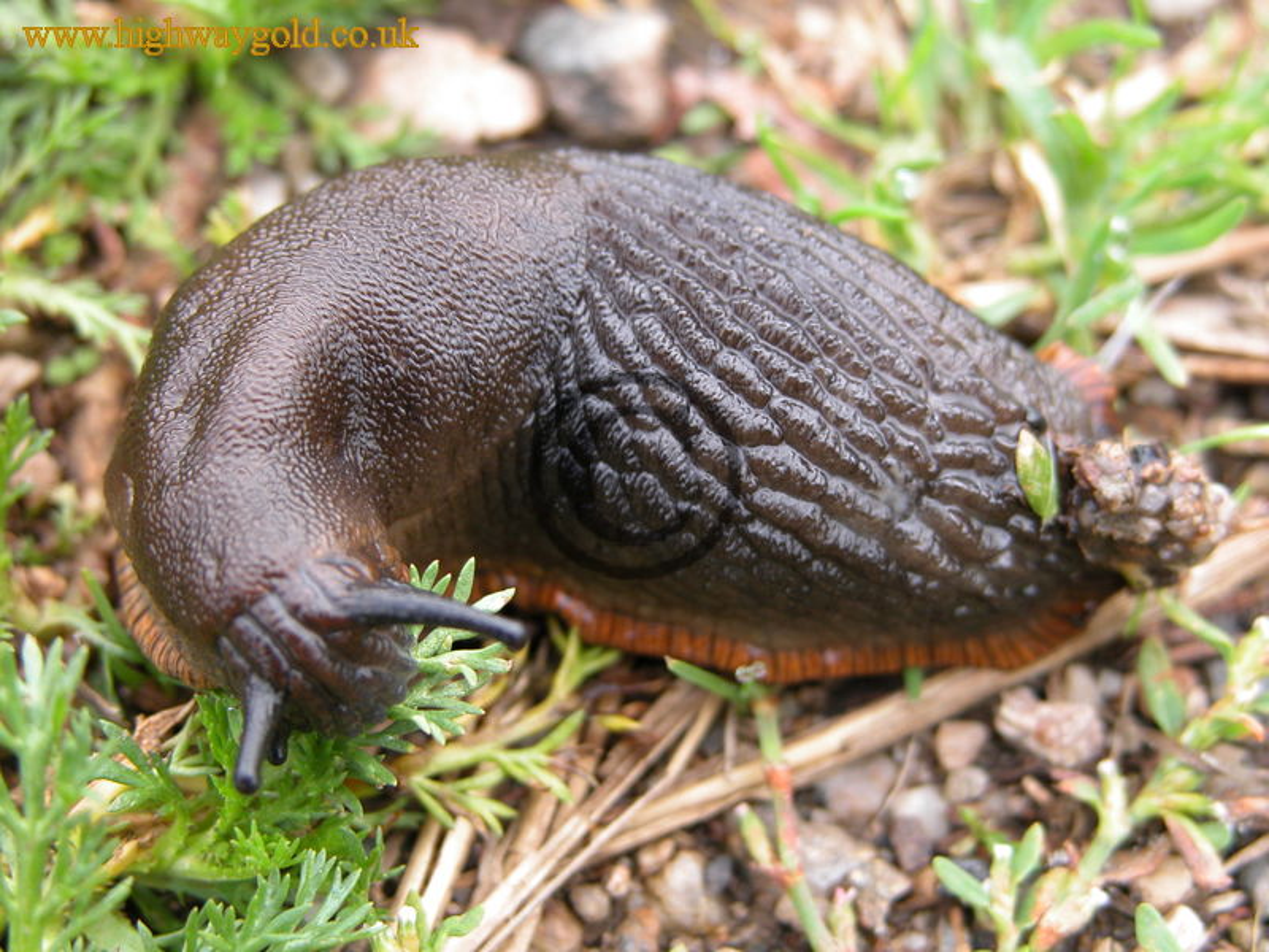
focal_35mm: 107
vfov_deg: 13.8
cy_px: 476
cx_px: 634
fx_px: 3923
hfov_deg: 18.4
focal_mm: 27.3
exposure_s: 1/73.4
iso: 100
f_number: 3.7
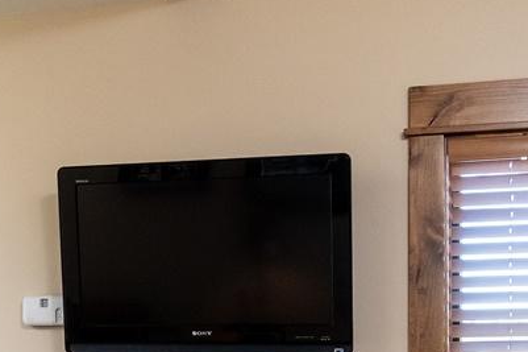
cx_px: 21
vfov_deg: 16.7
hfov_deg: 26.5
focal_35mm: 73
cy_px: 552
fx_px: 1070
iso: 400
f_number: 8
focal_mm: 10
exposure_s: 1/13
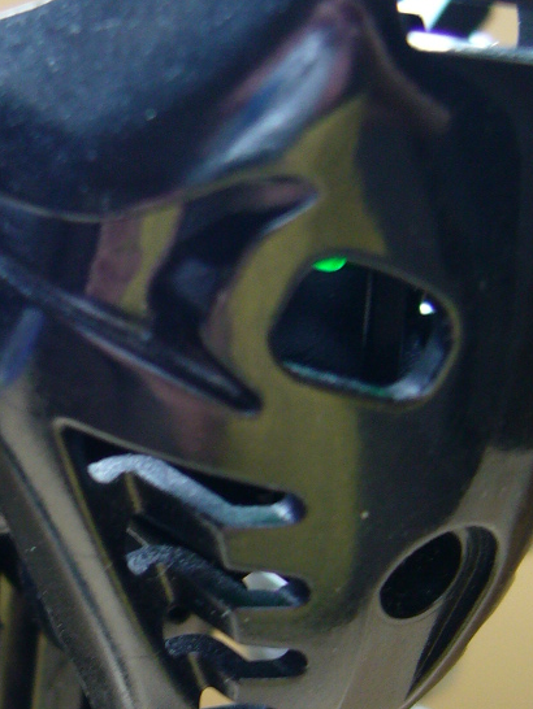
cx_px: 58
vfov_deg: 23.6
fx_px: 1682
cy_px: 510
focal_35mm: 82
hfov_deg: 17.7
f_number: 2.8
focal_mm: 5.8
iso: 100
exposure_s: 1/20
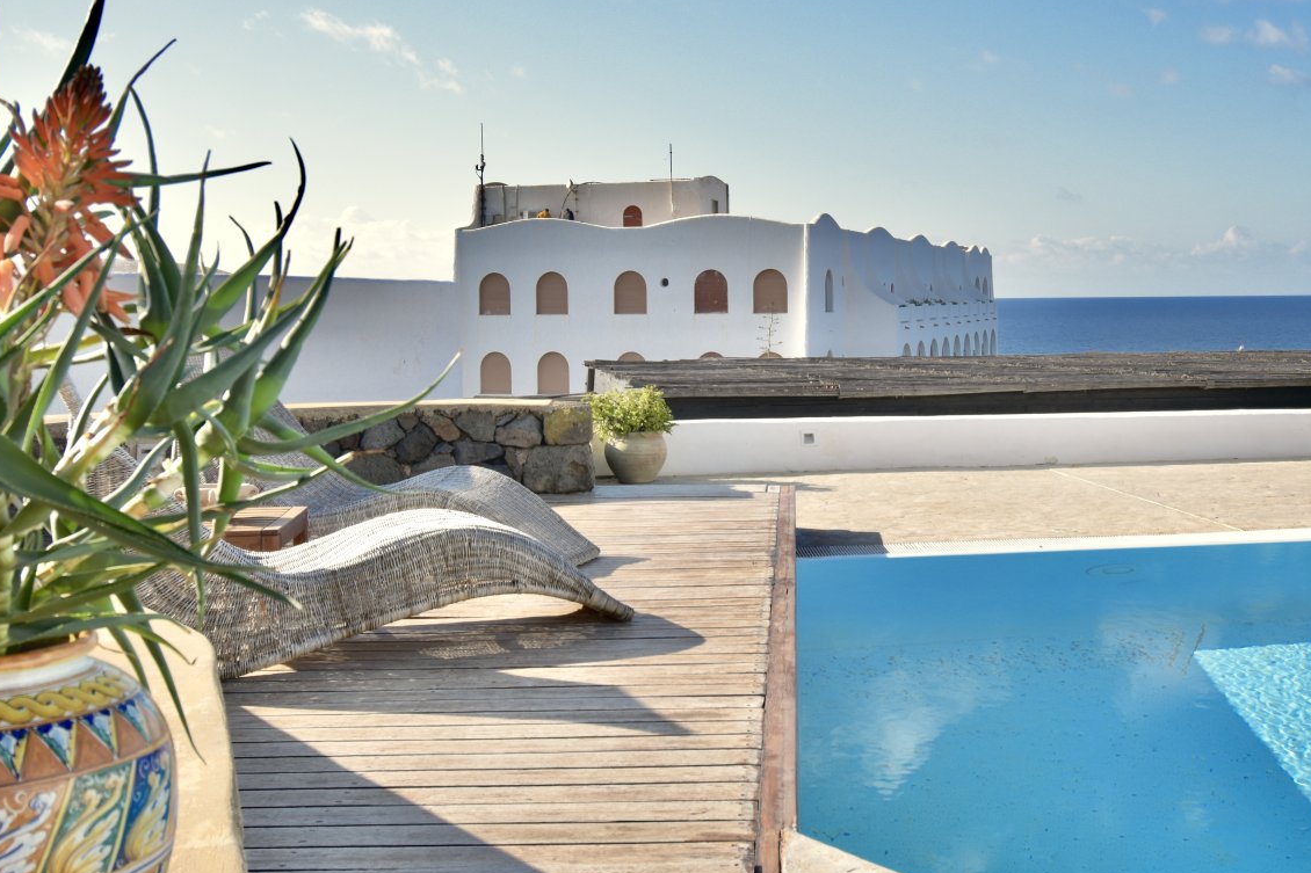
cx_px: 776
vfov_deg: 31.1
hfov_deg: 45.2
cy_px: 355
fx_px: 1566
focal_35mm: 43
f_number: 5.6
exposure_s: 1/250
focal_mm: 20
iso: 100
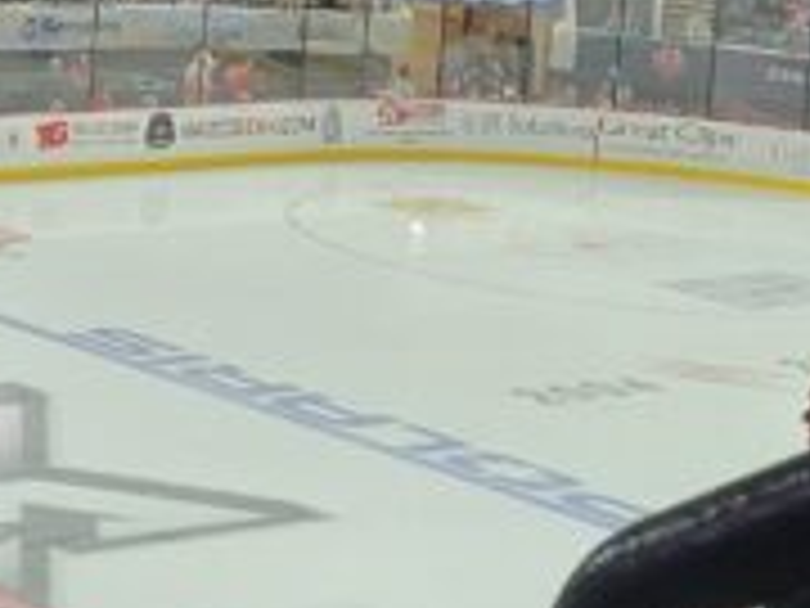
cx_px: -544
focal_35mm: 148
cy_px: -297
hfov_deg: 12.4
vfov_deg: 9.7
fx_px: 3463
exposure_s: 1/120
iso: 160
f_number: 1.8
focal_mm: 5.4
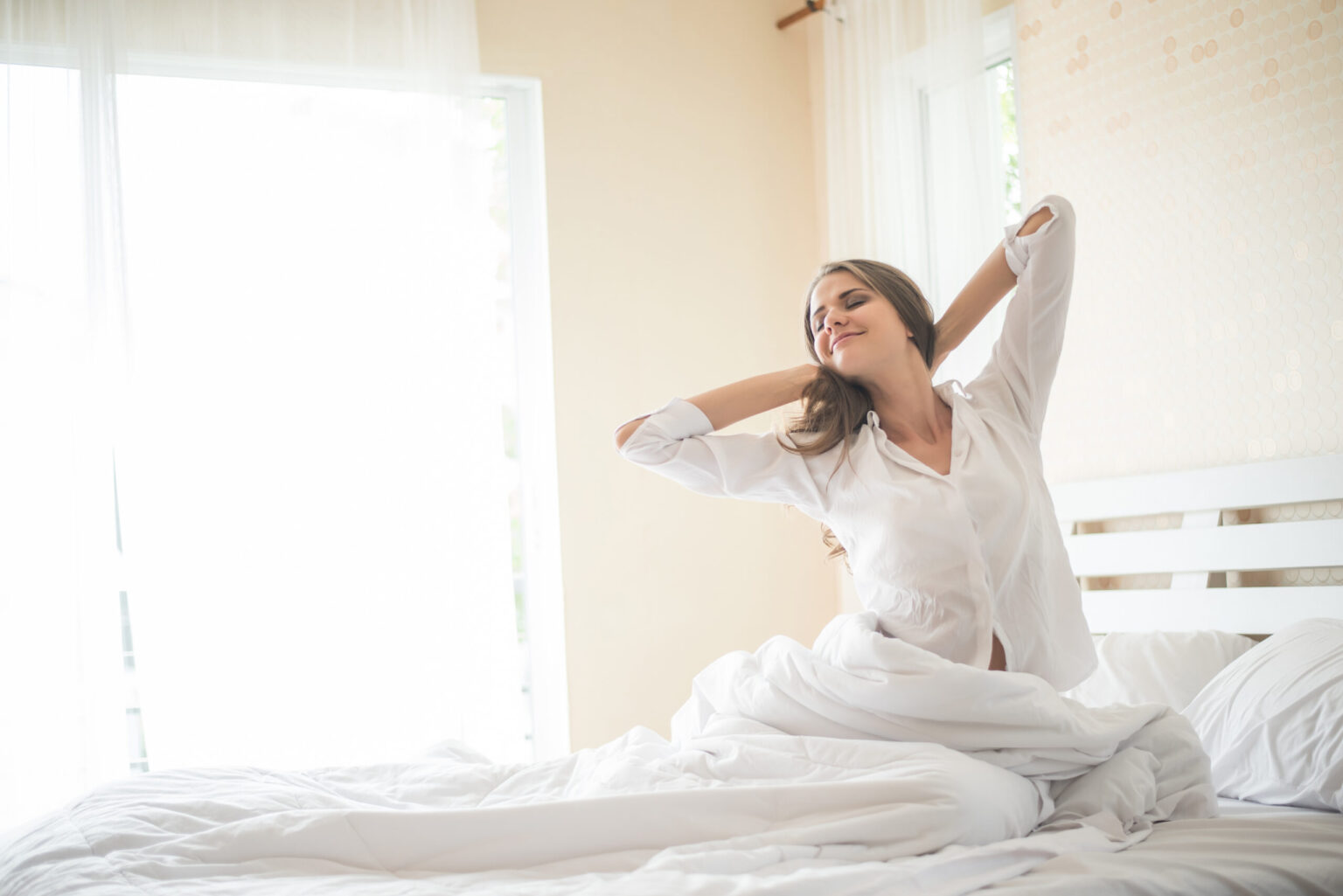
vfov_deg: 27.0
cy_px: 448
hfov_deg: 39.6
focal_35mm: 50
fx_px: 1866
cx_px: 672
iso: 320
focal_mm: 50
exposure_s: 1/400
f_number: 1.8
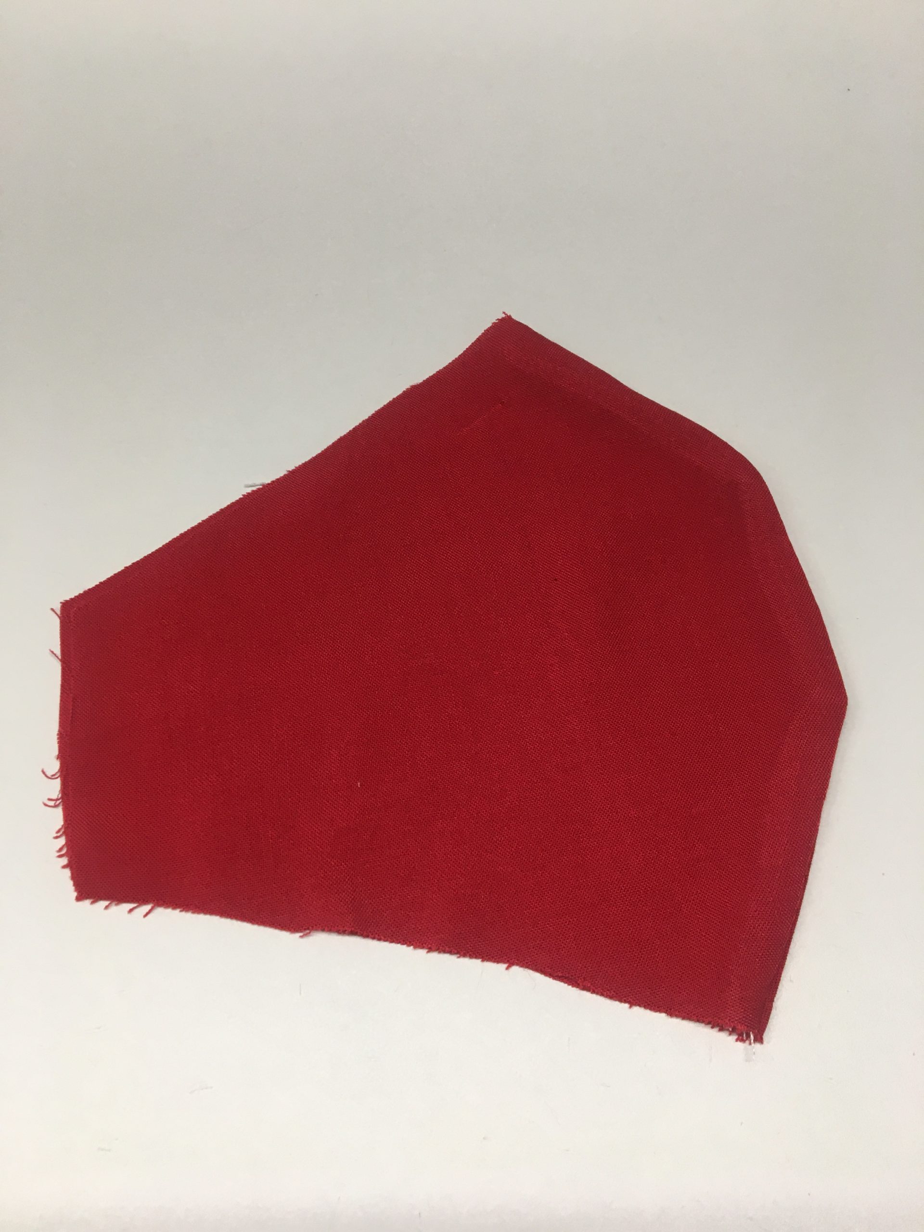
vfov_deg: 61.7
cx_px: 462
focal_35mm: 29
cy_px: 616
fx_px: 1032
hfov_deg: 48.2
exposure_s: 1/33
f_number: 2.2
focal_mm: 4.15
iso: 50
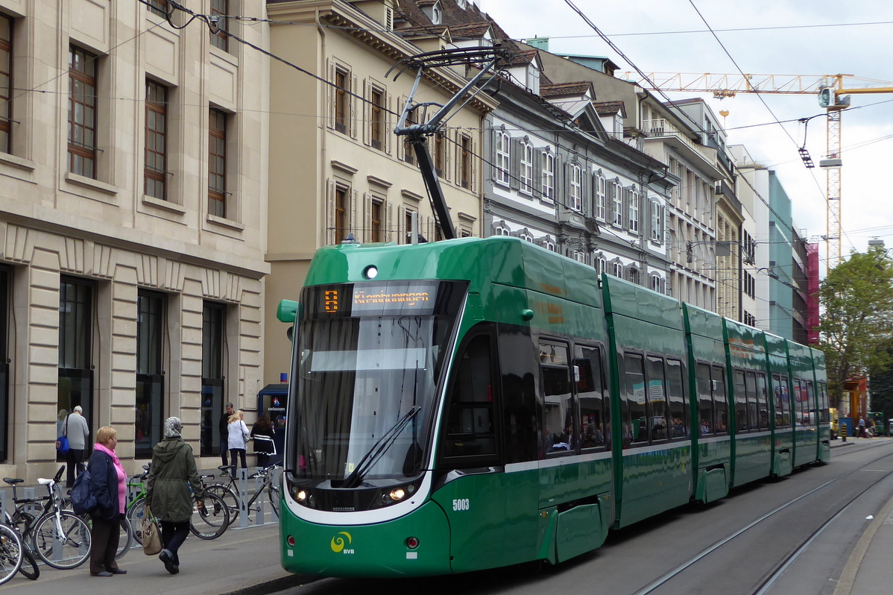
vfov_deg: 28.0
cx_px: 446
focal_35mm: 48
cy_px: 324
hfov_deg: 41.1
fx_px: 1190
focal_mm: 7.8
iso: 160
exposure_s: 1/160
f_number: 3.9
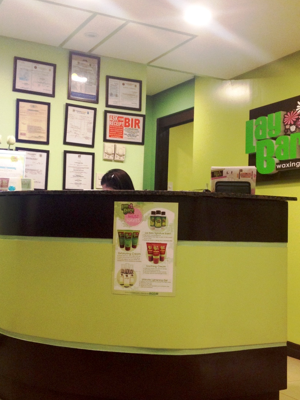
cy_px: 200
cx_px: 167
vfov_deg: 38.2
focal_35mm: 50
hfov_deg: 29.1
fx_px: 578
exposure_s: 1/20
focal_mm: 4.28
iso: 160
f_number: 2.4
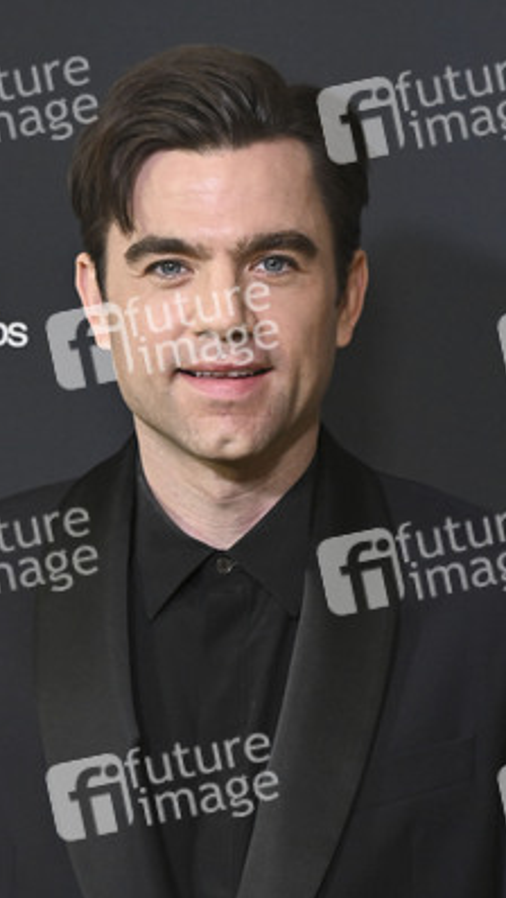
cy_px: 449
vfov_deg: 21.6
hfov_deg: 12.2
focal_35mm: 99
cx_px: 228
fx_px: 2360
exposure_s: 1/320
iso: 2000
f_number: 5.6
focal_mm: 63
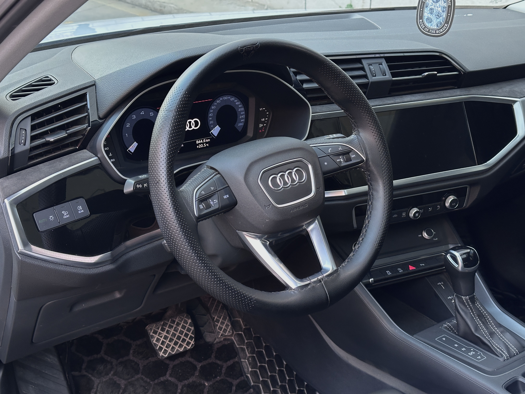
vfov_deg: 30.3
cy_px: 197
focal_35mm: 48
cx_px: 262
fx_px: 728
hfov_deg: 39.7
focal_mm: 6.86
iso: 200
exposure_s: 1/60
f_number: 1.78
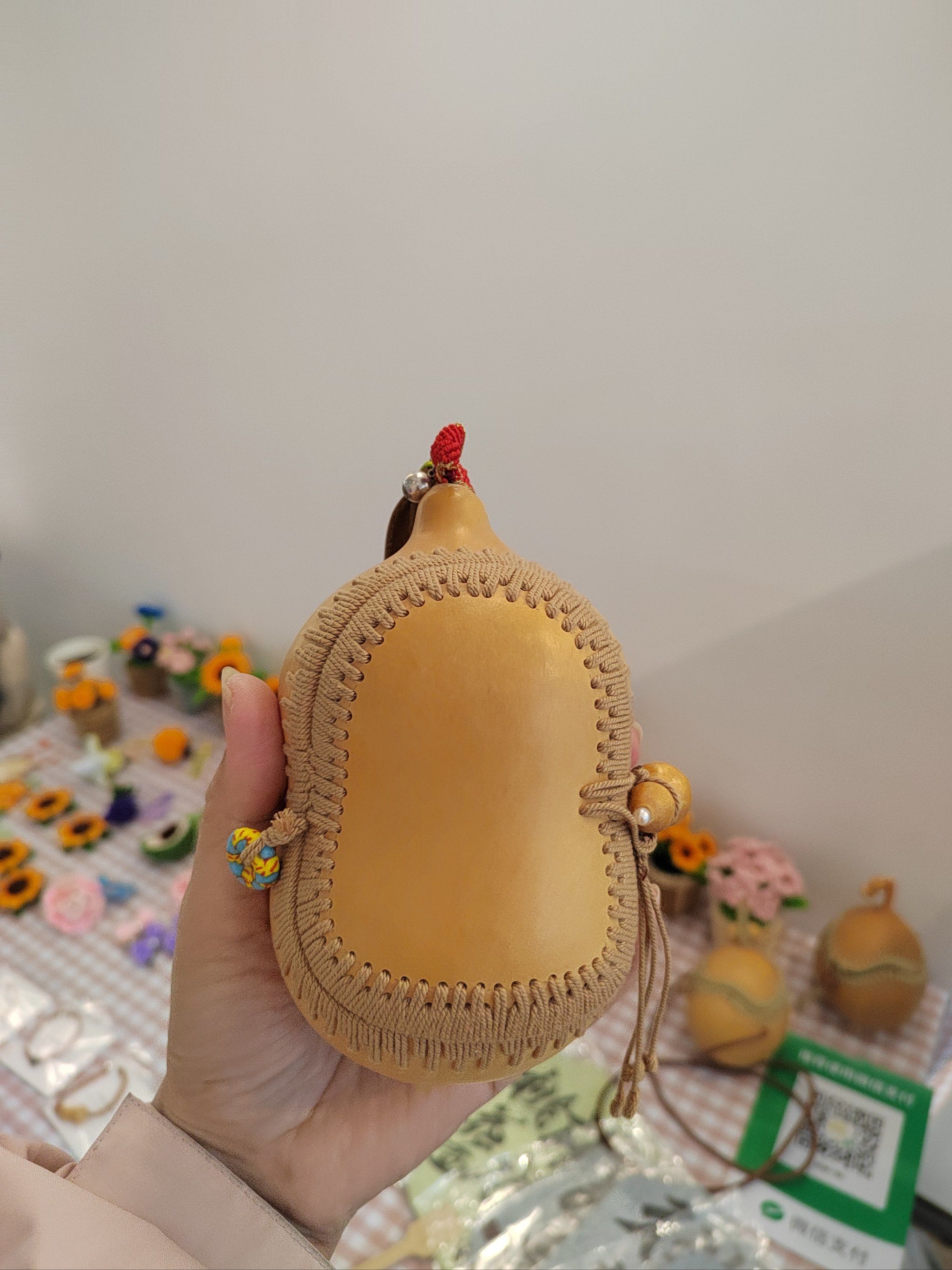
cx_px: 476
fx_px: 843
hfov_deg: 58.9
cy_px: 635
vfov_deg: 73.9
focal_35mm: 23
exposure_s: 1/100
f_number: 1.9
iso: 1419
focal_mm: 5.52
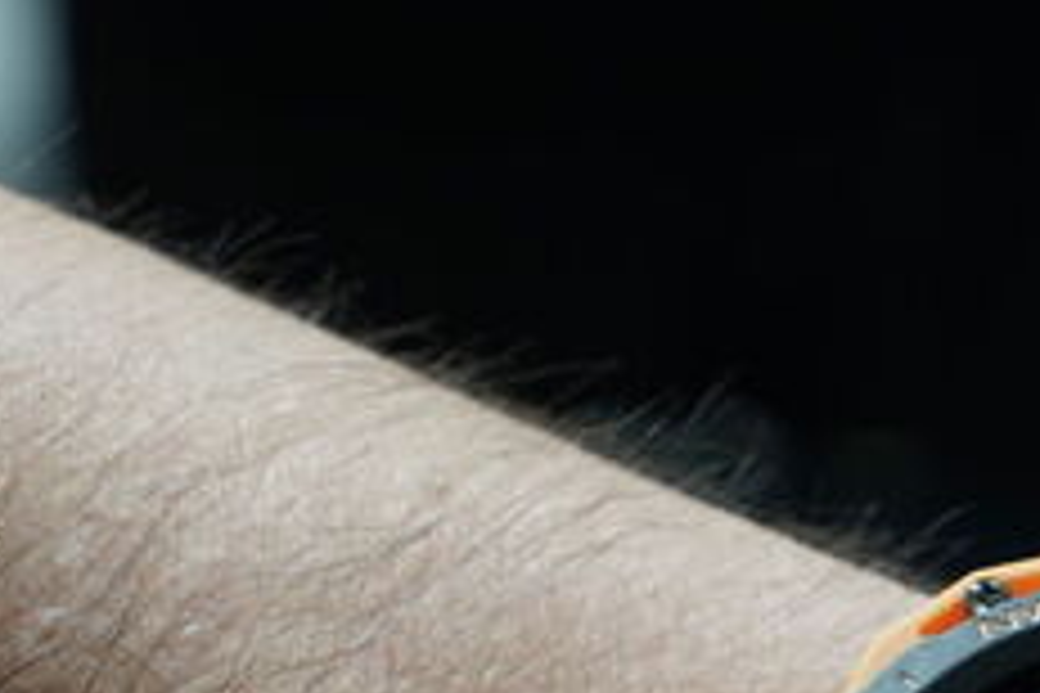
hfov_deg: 7.0
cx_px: 1337
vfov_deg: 4.7
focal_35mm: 291
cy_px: 994
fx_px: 8406
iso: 800
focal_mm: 70
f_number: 8
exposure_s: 1/160
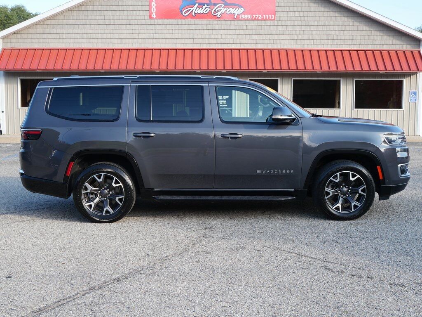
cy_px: 158
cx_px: 211
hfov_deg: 42.9
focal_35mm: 44
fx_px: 536
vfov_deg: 32.9
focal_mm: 22
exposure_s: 1/160
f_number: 5.6
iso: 200
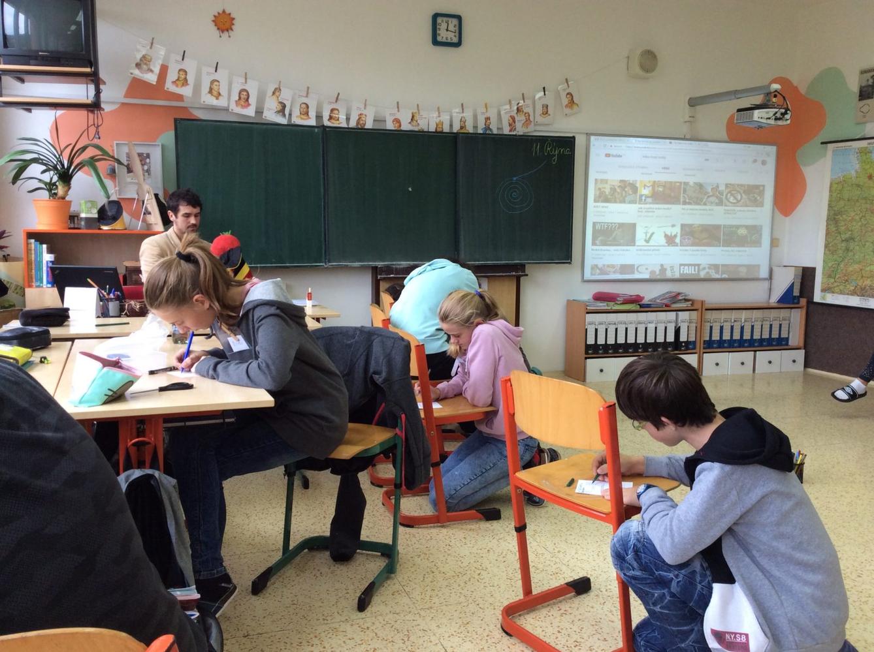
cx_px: 437
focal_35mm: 32
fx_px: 807
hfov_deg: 56.9
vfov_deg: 44.0
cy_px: 326
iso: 50
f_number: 2.4
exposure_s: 1/50
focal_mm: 3.3
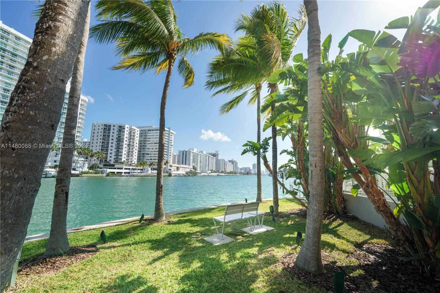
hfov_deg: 104.3
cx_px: 220
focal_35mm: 14
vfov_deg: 81.2
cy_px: 146
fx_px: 171
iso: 125
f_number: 11
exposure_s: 1/125
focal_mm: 14
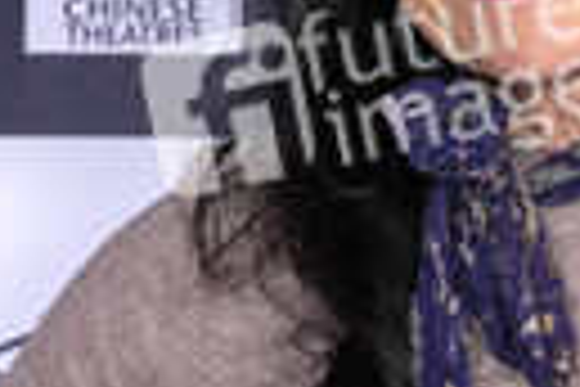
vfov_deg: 3.7
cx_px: 504
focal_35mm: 372
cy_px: 315
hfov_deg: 5.5
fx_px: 5993
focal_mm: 120
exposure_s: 1/200
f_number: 5.6
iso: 800
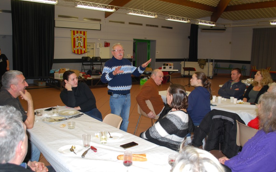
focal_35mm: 31
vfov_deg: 40.6
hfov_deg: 61.2
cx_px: 139
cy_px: 84
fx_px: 233
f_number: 3.8
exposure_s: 1/60
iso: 220
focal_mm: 20
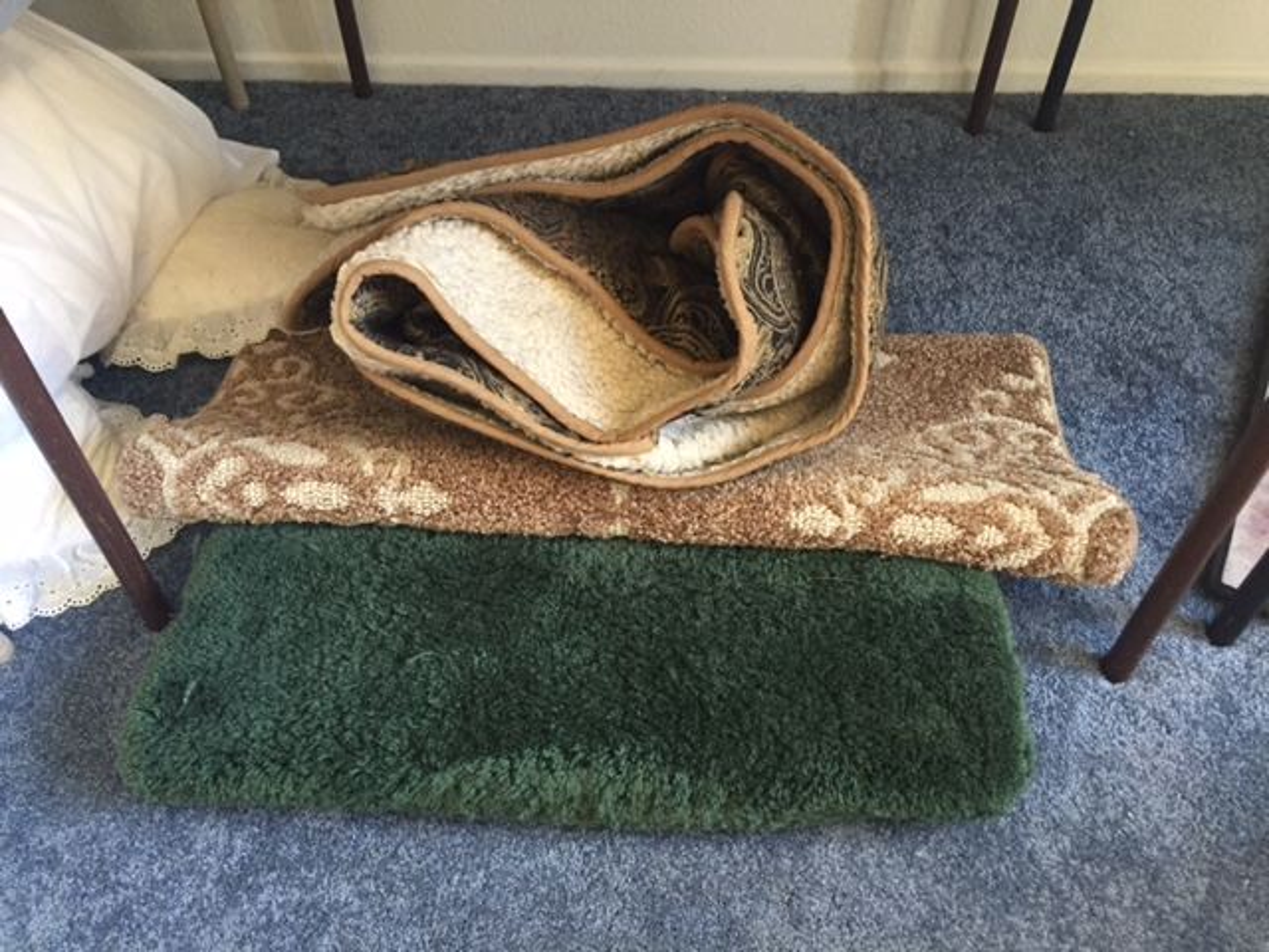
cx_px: 634
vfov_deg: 48.2
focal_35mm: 29
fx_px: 1063
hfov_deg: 61.7
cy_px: 476
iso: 160
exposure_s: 1/30
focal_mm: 4.15
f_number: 2.2
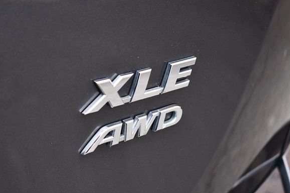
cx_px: 136
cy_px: 97
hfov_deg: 22.4
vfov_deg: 15.0
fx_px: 733
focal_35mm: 91
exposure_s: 1/200
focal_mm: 55
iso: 800
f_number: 5.6
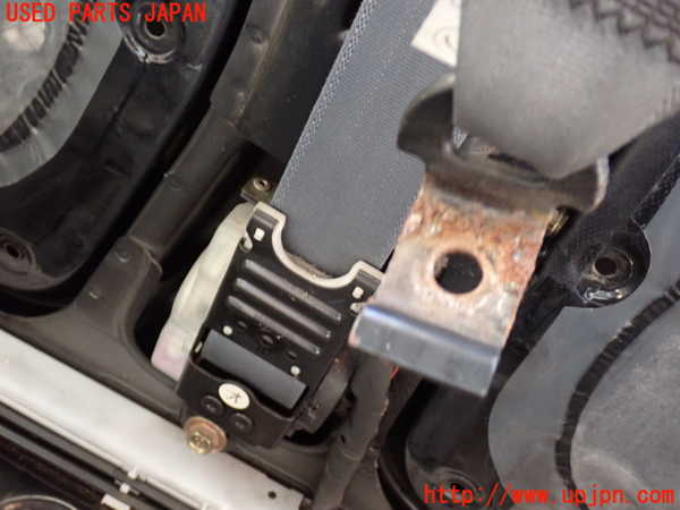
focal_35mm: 41
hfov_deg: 45.8
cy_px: 255
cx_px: 340
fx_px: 805
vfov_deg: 35.1
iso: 800
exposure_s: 1/15
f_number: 2.8
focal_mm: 7.31
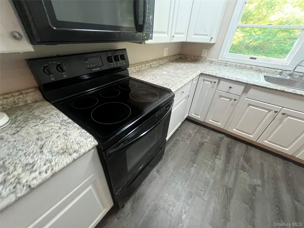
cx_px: 152
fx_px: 114
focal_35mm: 13
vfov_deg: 89.9
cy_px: 114
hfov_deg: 106.2
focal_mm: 1.57
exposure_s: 1/60
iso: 640
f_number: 1.8
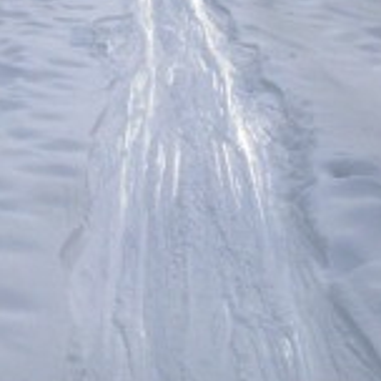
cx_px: 73
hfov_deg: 16.3
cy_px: 18
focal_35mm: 106
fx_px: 1320
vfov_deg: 16.2
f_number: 8.4
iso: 80
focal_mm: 6.3
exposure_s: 1/180
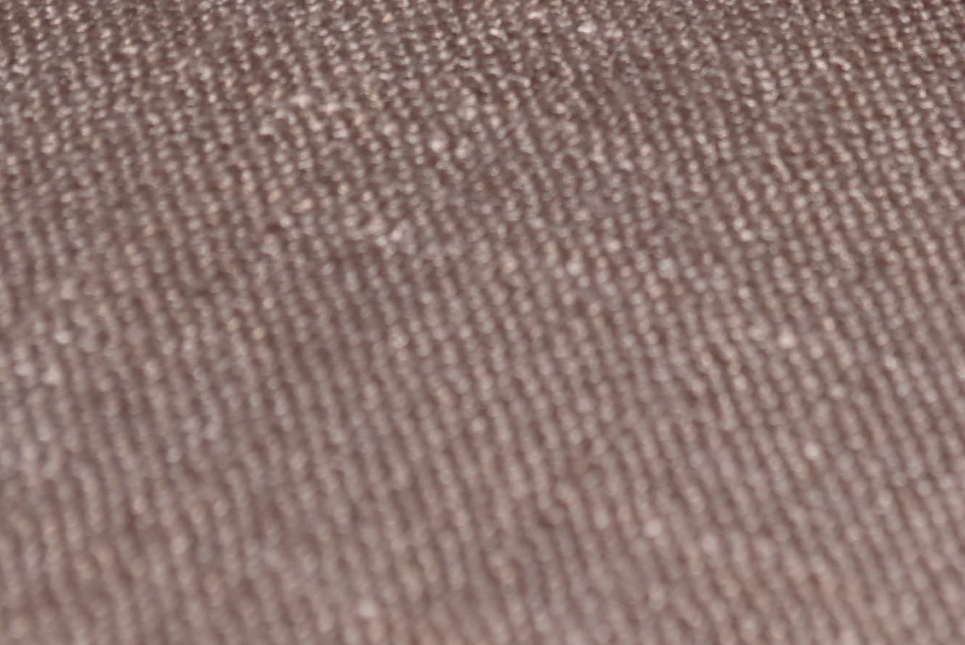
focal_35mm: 186
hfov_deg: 11.0
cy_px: 47
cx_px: 727
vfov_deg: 7.4
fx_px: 4992
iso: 100
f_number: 8
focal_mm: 55
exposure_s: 1/160
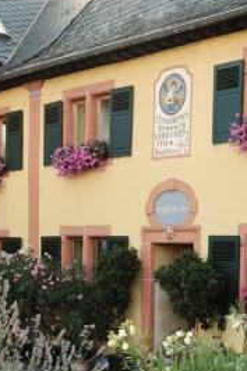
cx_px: 169
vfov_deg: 23.5
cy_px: 269
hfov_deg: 15.8
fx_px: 886
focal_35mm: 86
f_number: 7.1
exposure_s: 1/160
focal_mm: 34
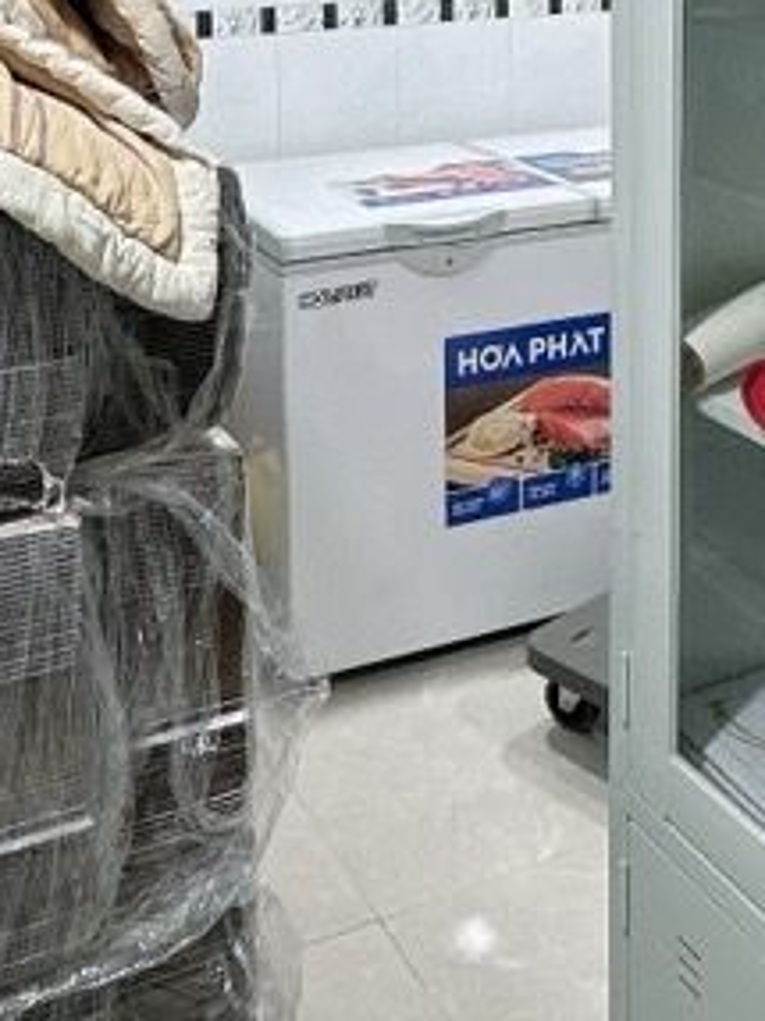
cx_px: 366
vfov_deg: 34.7
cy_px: -4
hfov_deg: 29.1
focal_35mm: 50
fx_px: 1474
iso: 100
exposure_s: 1/50
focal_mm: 2.22
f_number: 2.2
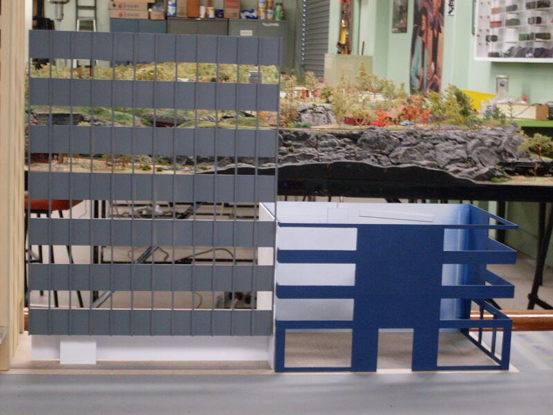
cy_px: 208
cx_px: 276
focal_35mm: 81
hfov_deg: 24.1
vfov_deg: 18.2
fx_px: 1294
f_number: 4
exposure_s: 1/30
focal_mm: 13.5
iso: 200
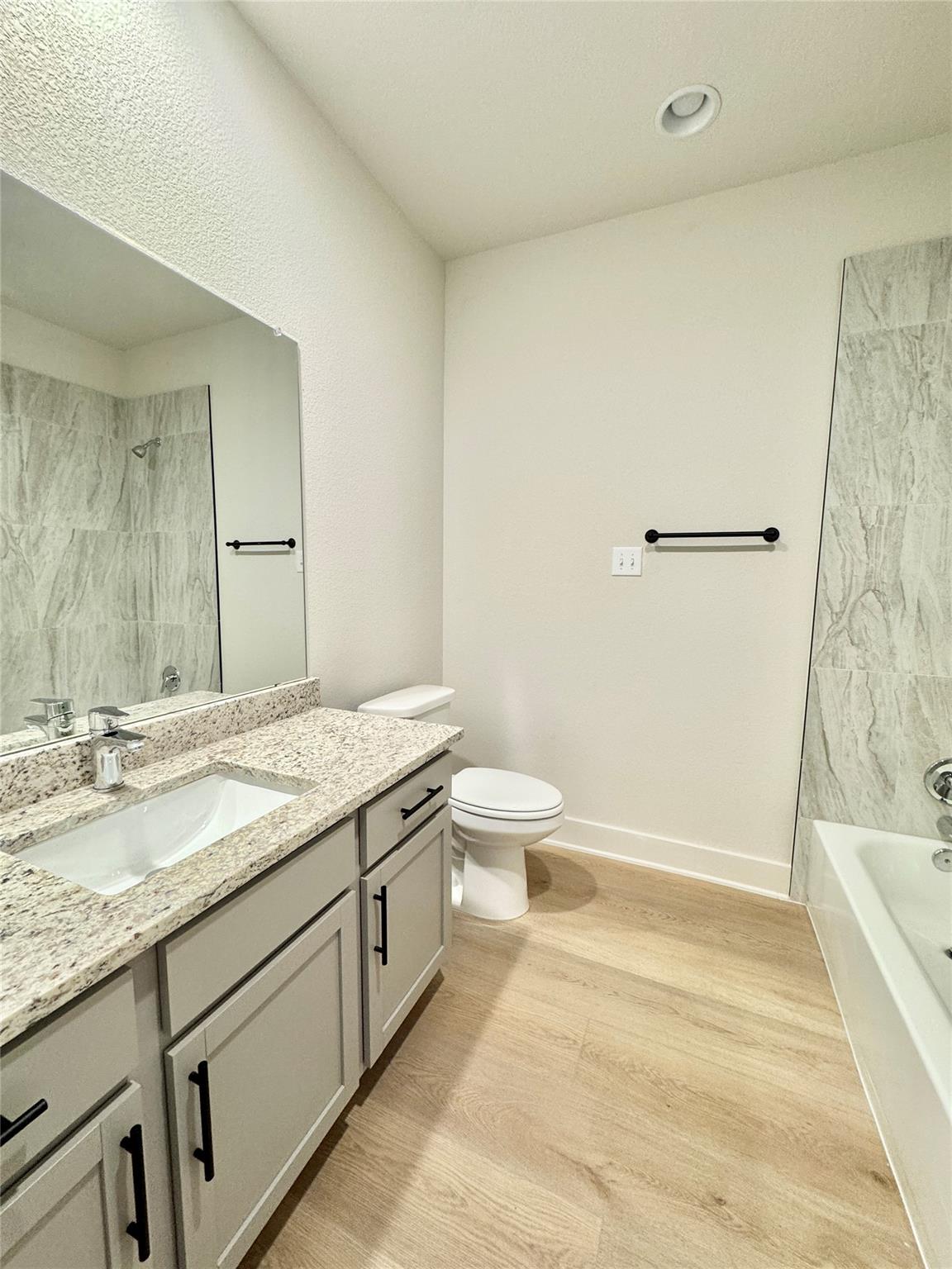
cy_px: 634
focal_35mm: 14
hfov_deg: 85.7
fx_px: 513
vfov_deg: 102.1
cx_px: 476
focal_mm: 2.22
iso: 200
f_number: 2.2
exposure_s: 1/60
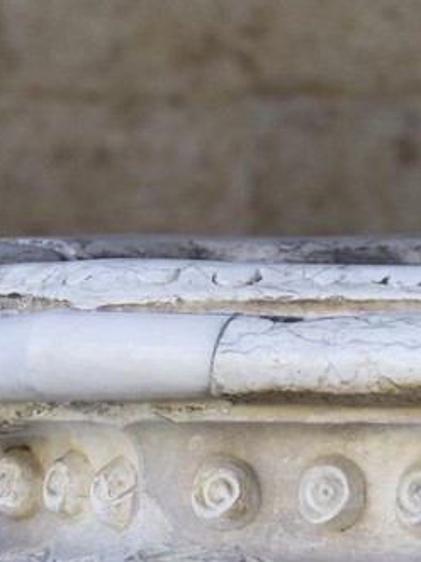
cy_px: -684
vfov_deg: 3.1
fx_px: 10174
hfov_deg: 2.4
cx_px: 675
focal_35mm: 627
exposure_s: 1/200
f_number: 8
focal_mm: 135
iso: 400
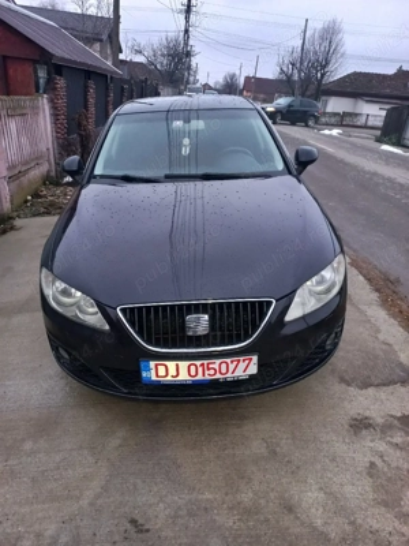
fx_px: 394
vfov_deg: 69.4
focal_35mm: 25
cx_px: 204
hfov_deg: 54.9
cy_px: 273
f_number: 1.8
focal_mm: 4.6
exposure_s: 1/25
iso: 320
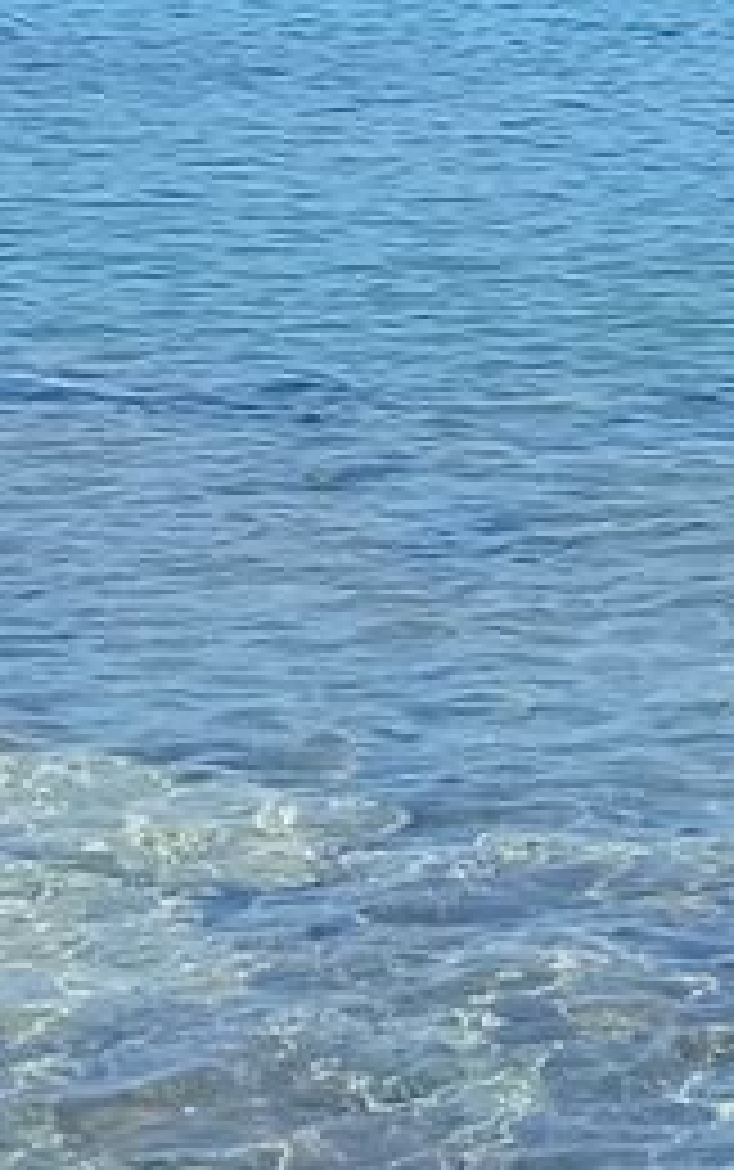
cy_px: -295
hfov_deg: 7.1
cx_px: 1020
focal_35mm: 183
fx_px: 5844
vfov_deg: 11.2
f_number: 1.8
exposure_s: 1/680
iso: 100
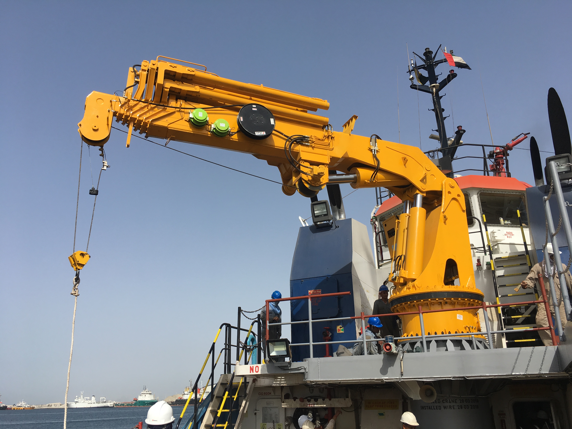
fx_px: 479
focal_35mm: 29
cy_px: 214
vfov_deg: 48.2
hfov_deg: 61.7
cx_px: 286
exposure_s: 1/2024
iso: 25
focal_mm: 4.15
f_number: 2.2
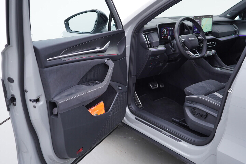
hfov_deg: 53.1
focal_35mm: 36
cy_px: 82
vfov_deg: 36.9
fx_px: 246
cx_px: 123
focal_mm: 24
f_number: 3.2
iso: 125
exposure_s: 1/40
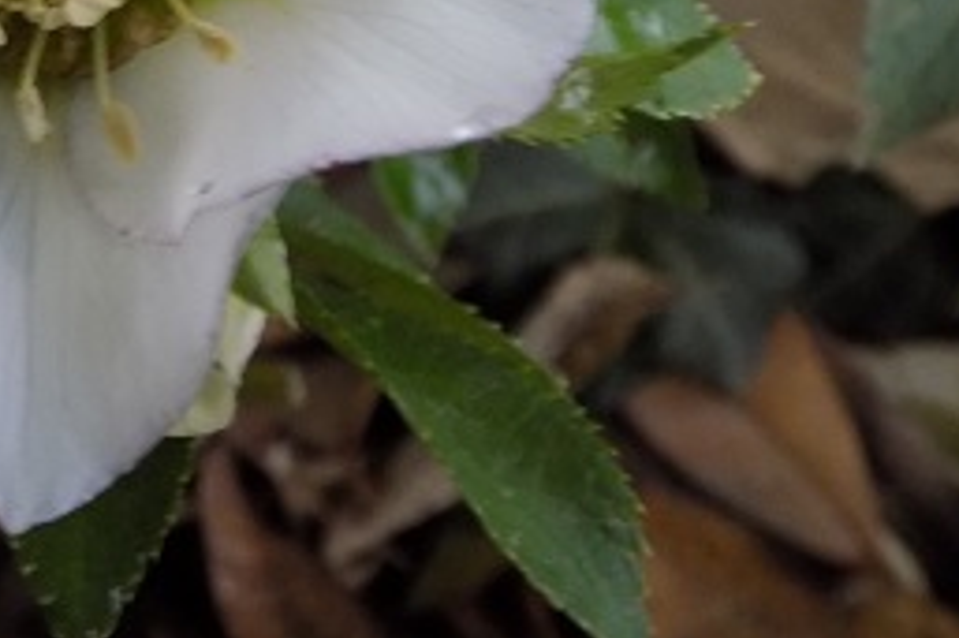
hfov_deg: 29.3
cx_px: 104
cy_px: -30
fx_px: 1757
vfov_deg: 19.8
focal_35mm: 66
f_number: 3.4
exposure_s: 1/20
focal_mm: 6.1
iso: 400
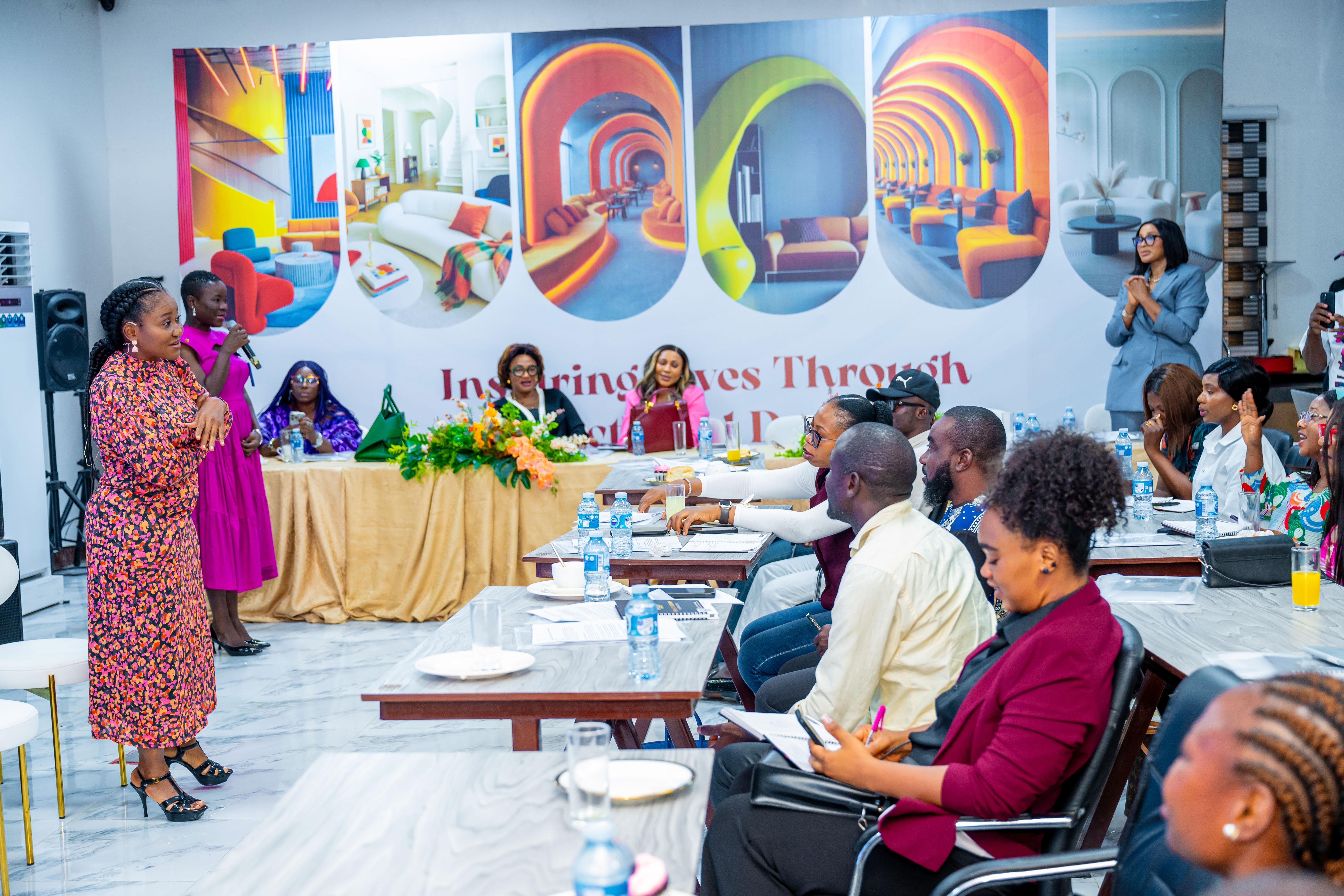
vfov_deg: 27.5
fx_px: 1829
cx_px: 672
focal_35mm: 49
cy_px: 448
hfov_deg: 40.3
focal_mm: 49
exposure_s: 1/160
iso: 1000
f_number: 3.5
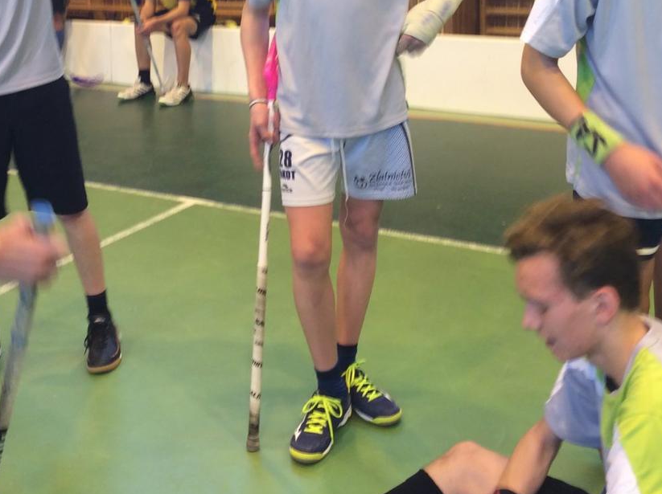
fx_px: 993
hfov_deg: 36.8
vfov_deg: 27.6
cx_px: 286
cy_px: 128
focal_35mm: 52
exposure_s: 1/25
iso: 40
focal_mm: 3.3
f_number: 2.4
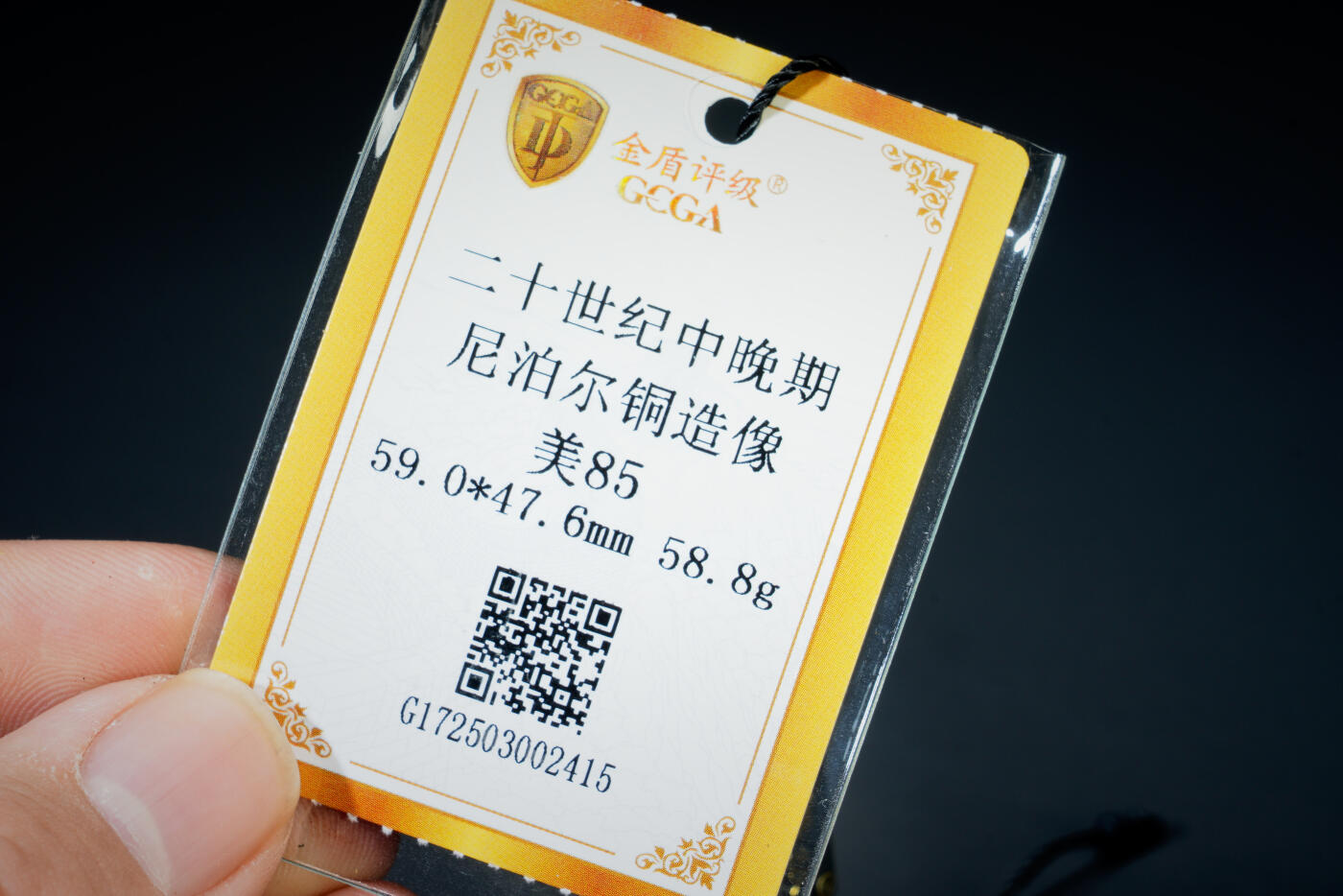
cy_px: 448
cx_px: 672
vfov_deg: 8.8
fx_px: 5820
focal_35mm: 156
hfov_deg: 13.2
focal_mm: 104
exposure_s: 1/160
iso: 100
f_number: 18
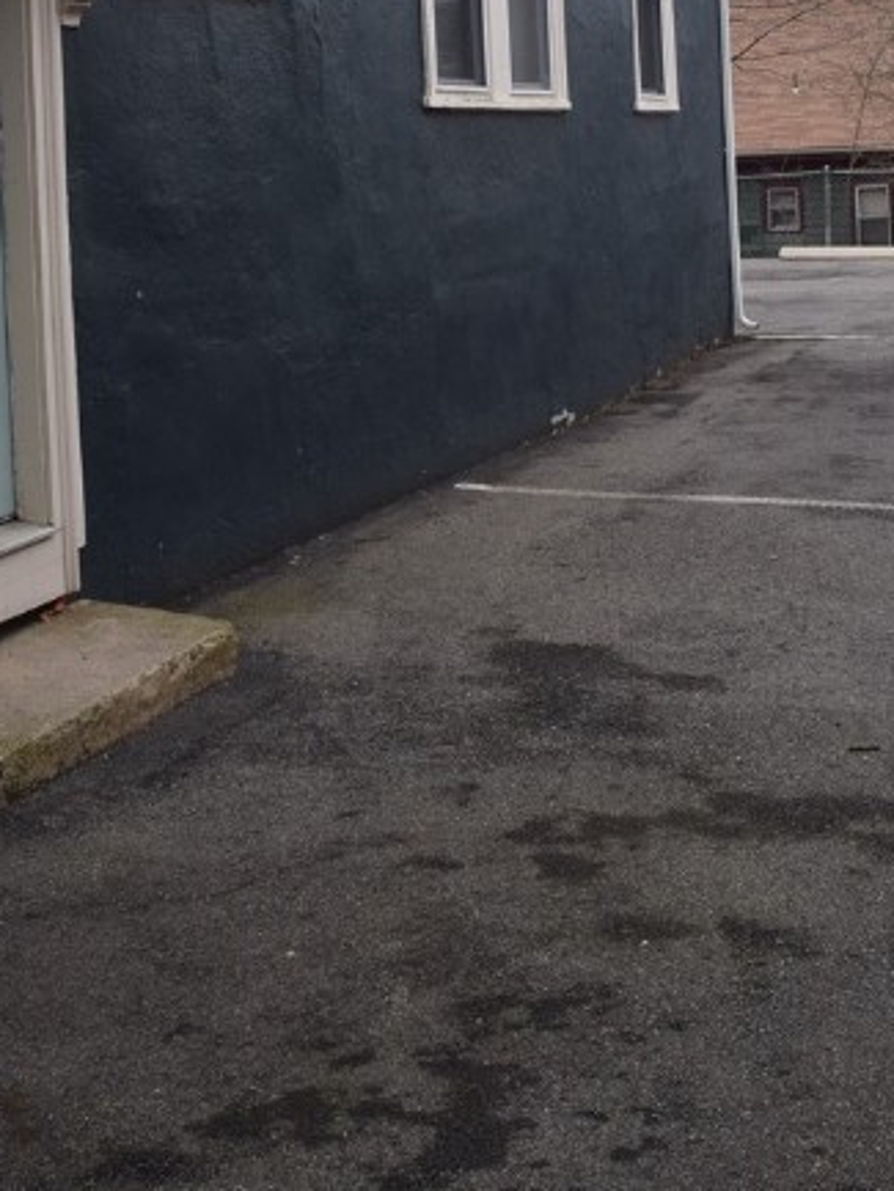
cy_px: 140
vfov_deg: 38.6
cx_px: 426
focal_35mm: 46
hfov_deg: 31.5
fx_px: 1583
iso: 400
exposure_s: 1/320
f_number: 10
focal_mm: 18
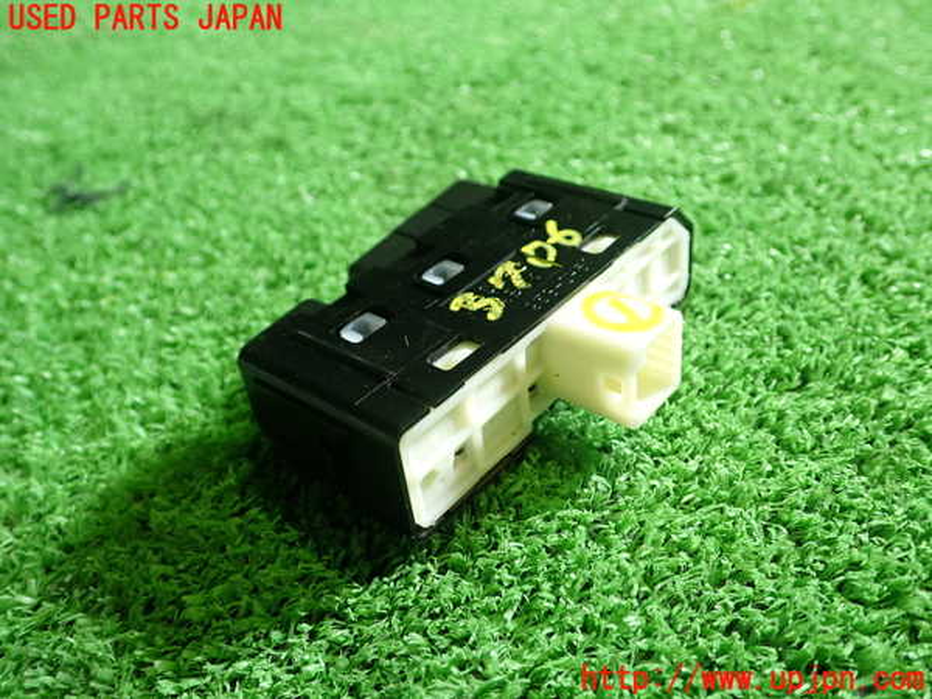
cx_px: 466
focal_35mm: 32
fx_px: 862
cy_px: 350
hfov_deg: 56.8
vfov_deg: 44.2
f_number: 2.4
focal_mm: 5.79
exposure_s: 1/30
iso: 250
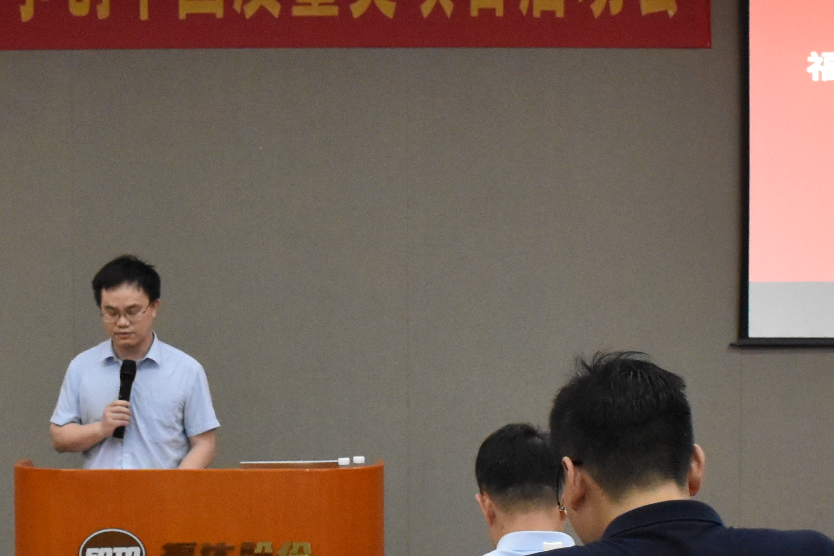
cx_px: 265
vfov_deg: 14.8
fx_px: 2131
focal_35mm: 92
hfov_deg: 22.0
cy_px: 373
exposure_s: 1/100
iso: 3200
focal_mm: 18
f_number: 4.5
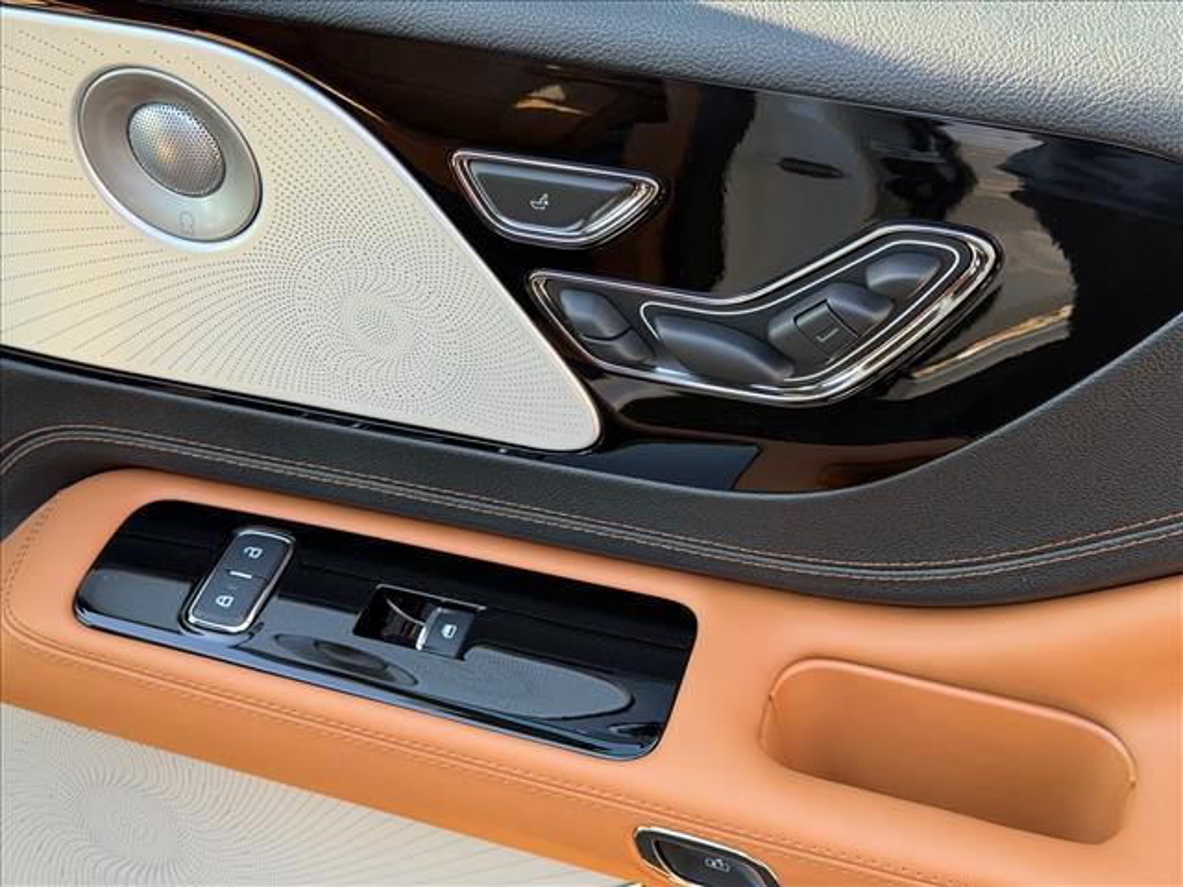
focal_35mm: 48
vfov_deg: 30.3
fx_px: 1640
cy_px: 444
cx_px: 592
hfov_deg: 39.7
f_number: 1.78
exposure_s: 1/126
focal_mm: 6.76
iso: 64
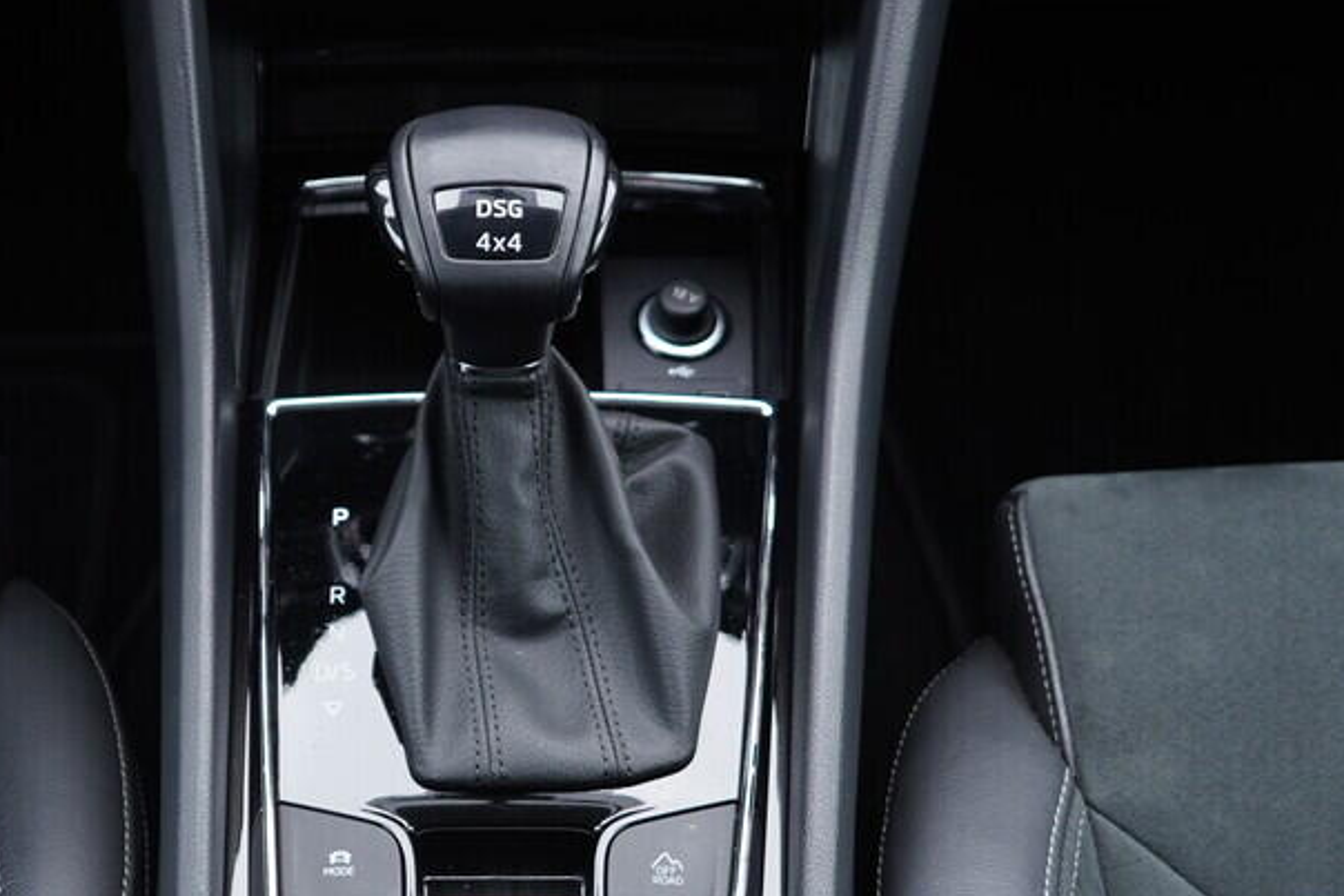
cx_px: 441
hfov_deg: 32.6
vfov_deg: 22.1
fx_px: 2278
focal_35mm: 61
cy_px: 628
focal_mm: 24
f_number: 2.8
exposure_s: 1/40
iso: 320
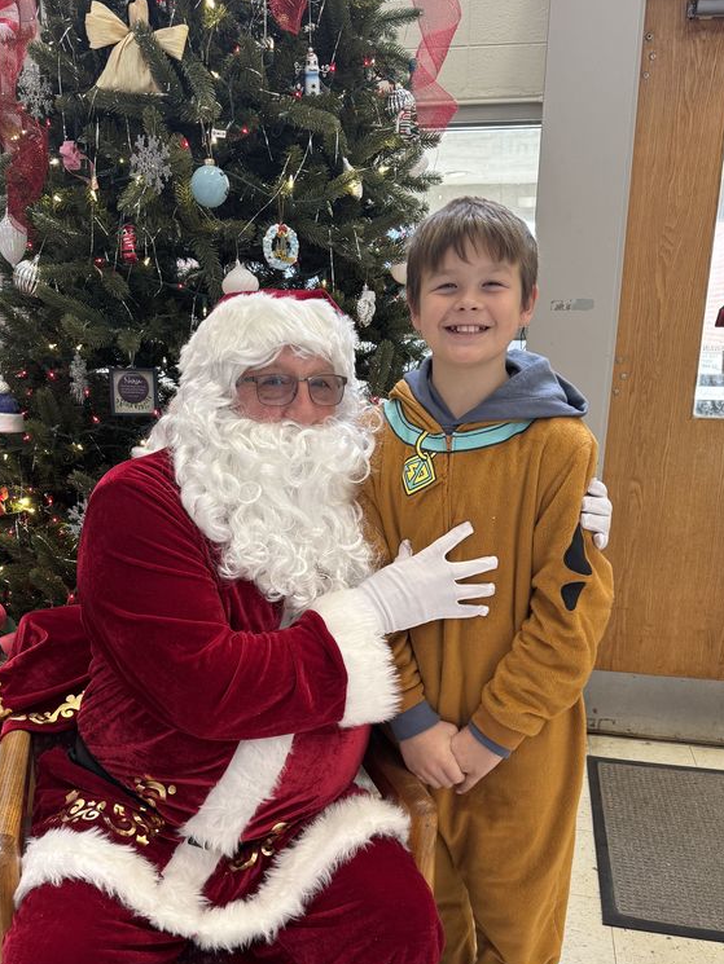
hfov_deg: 42.9
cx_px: 322
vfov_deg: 54.8
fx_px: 920
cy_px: 589
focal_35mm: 33
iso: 125
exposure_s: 1/60
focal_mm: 6.76
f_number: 1.78
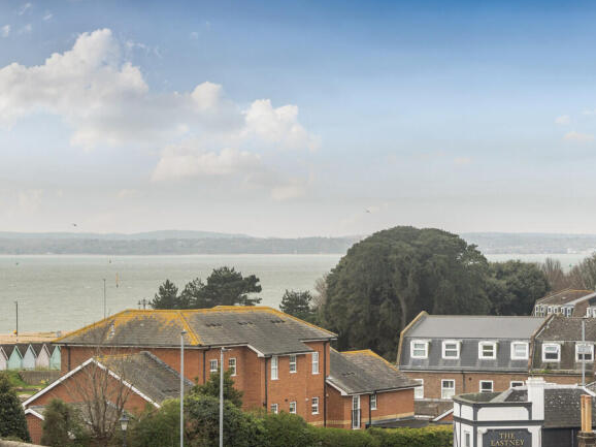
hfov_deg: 13.6
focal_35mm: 145
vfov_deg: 10.2
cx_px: 280
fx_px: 2495
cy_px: 225
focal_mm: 89
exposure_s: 1/200
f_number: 8
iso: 400
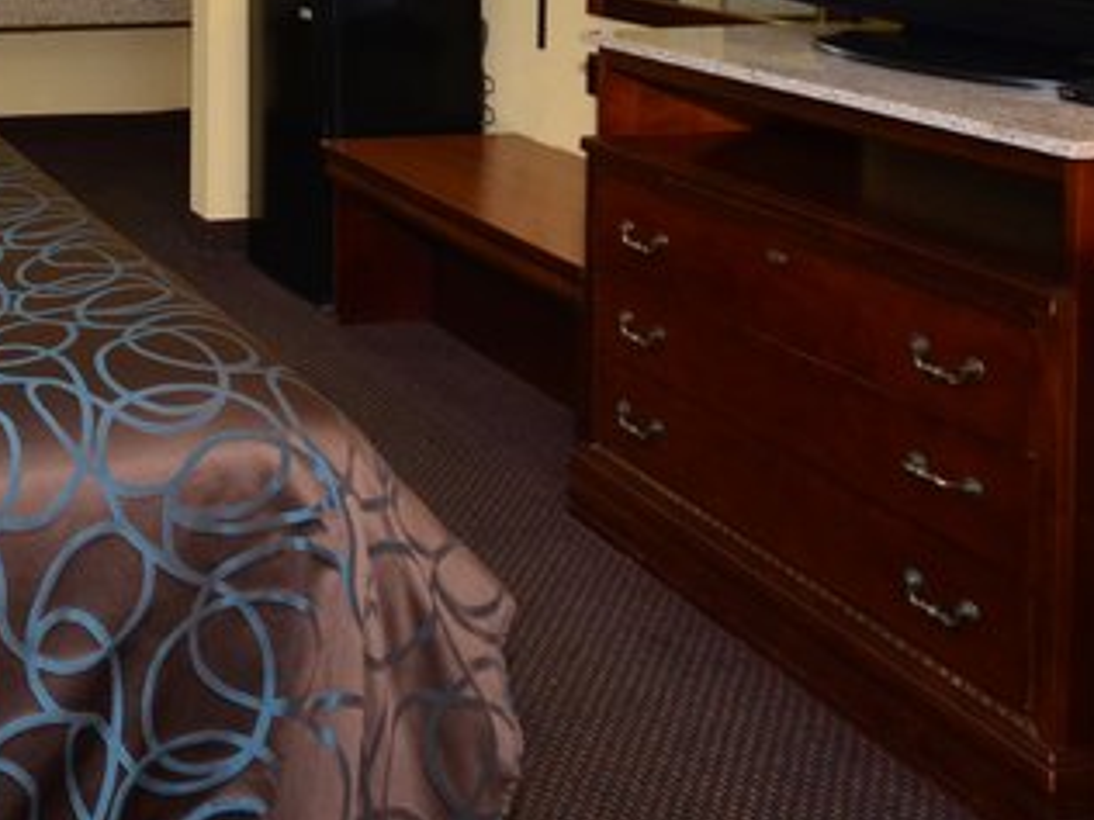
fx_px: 1271
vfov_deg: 33.9
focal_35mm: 40
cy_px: 88
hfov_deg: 37.4
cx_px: -163
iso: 400
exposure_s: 1/60
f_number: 5.6
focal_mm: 11
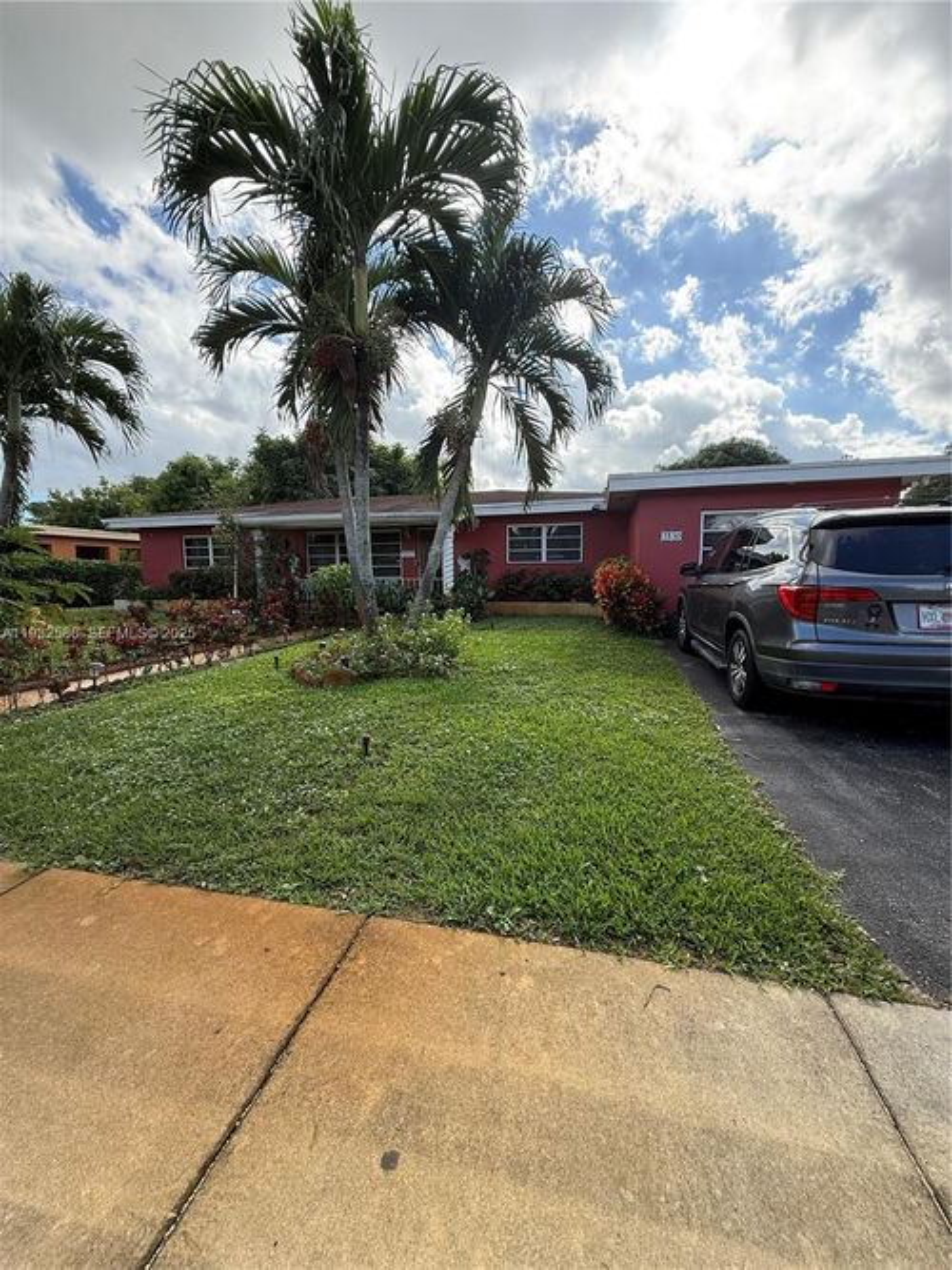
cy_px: 635
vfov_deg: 102.1
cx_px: 476
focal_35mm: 14
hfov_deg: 85.7
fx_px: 514
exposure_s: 1/631
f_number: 2.2
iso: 64
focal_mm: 2.22
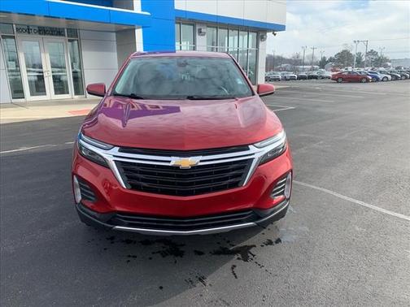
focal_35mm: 26
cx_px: 205
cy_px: 154
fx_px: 308
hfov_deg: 67.3
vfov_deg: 53.1
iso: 25
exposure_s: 1/1992
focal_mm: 4.25
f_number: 1.8
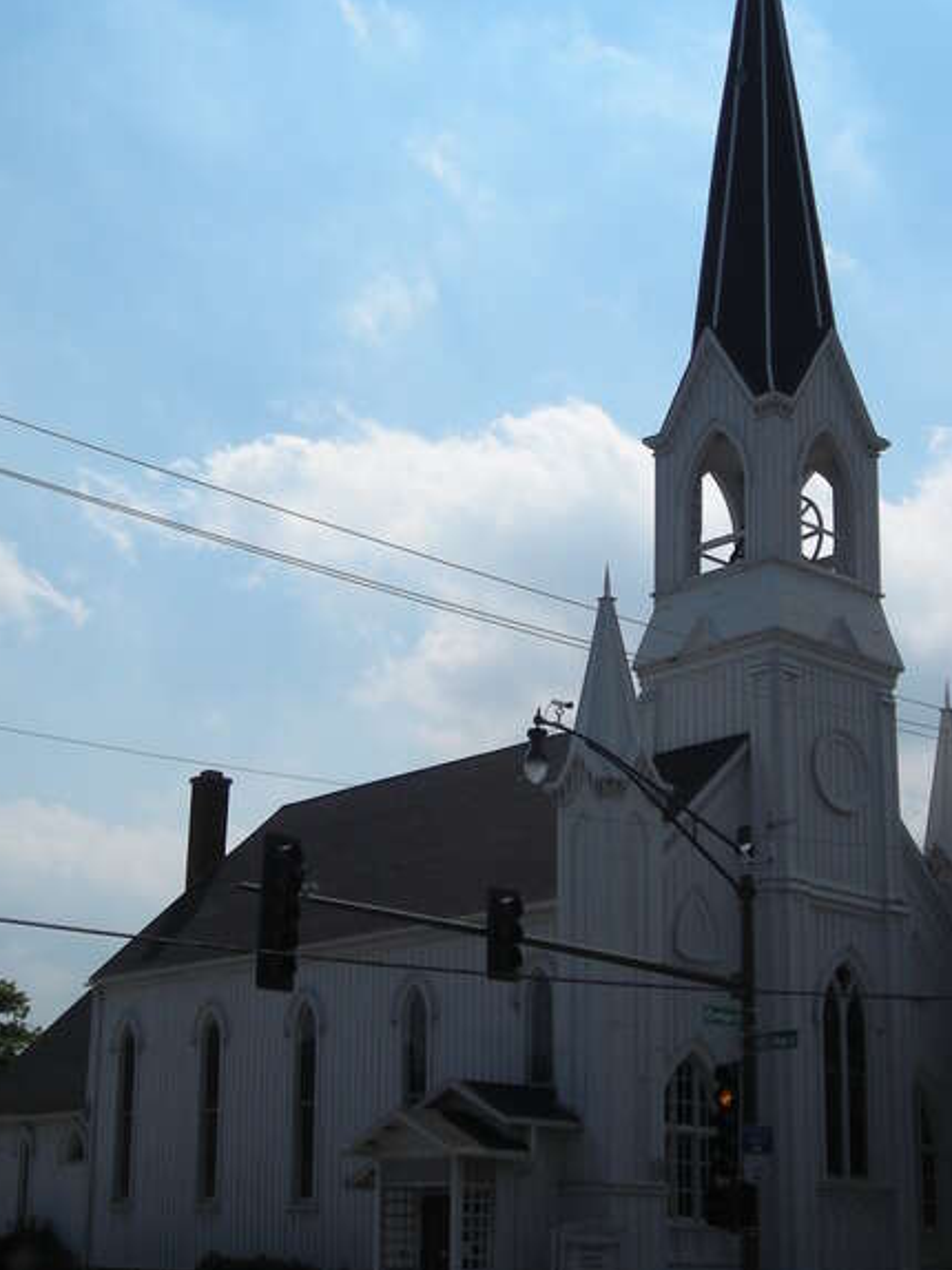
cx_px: 540
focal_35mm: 53
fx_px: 1945
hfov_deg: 27.5
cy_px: 631
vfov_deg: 36.2
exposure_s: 1/604
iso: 50
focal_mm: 6.3
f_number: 6.4
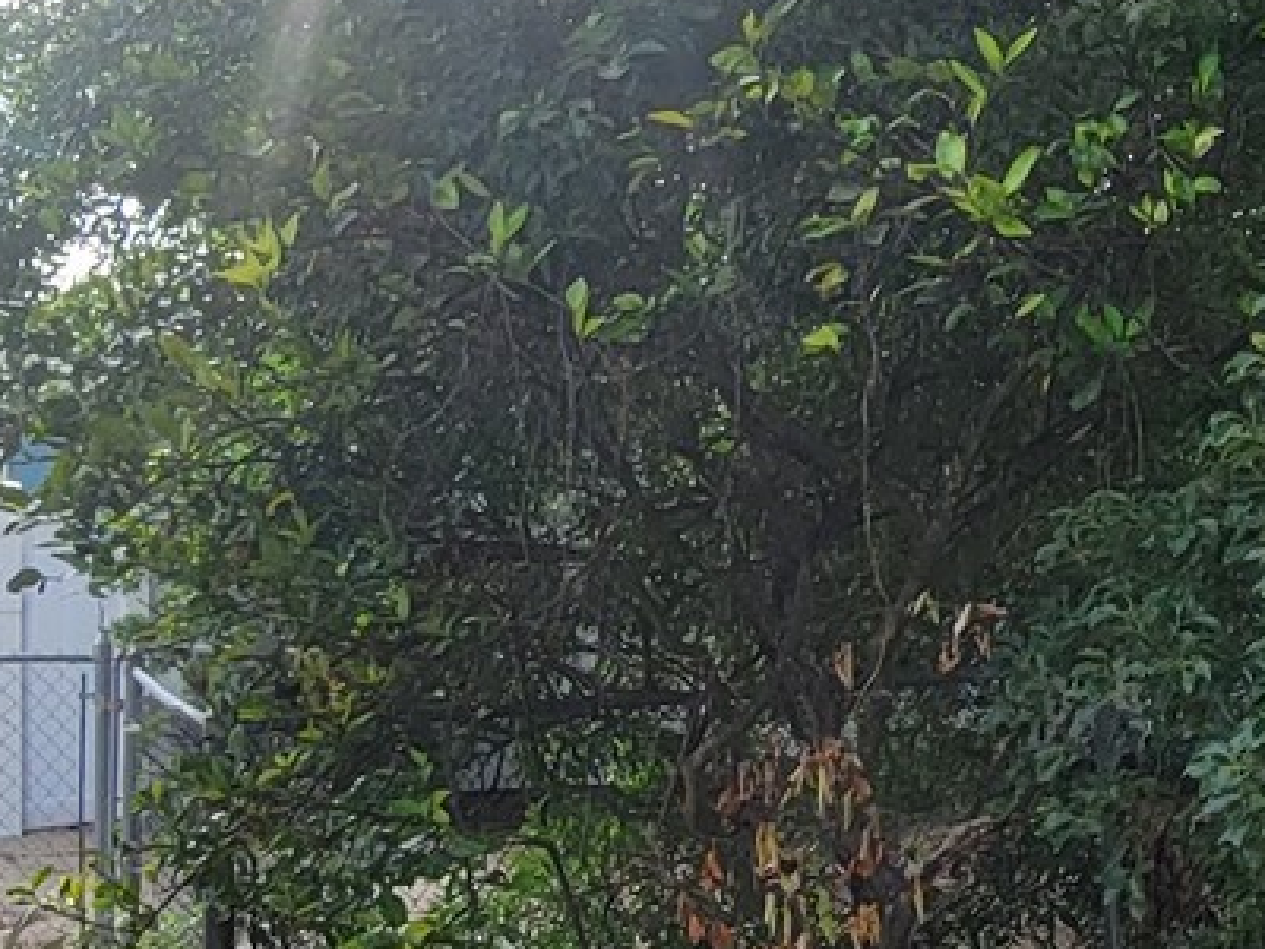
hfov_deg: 35.5
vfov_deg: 28.0
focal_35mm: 52
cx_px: 1034
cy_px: 383
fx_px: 1900
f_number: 2.2
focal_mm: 2.2
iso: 50
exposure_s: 1/396
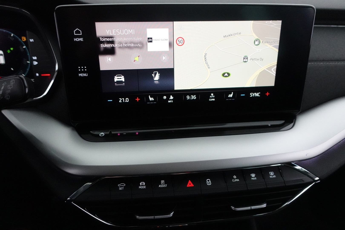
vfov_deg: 53.1
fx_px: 230
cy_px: 115
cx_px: 172
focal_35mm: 24
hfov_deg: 73.7
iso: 3200
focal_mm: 9.4
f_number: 1.8
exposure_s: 1/200
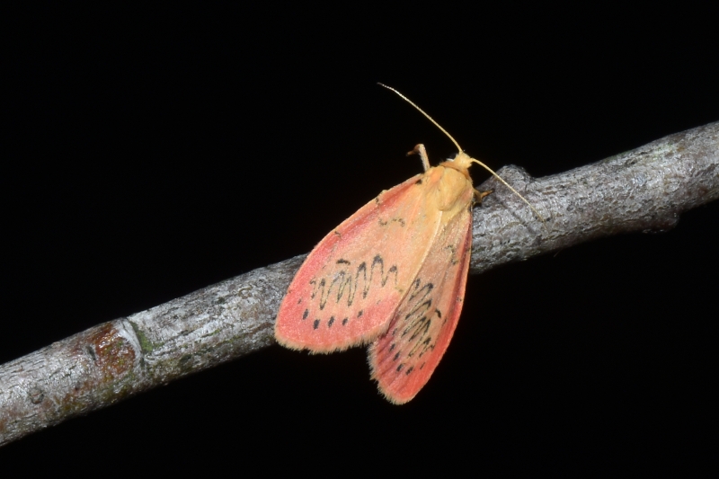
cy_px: 240
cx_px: 360
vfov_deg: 15.2
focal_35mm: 90
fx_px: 1797
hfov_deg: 22.6
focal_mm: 60
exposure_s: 1/250
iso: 100
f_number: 32
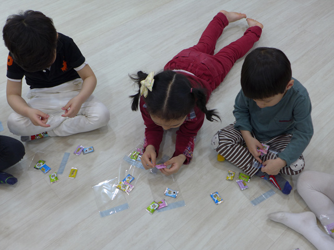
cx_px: 167
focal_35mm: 37
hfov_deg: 50.1
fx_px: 357
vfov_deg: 38.7
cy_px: 125
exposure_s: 1/80
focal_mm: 7.3
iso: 80
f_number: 1.7
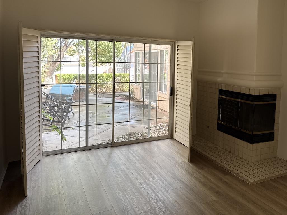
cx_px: 179
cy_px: 83
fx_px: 249
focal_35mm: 30
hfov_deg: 59.2
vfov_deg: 46.5
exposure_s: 1/121
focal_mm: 6.76
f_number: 1.78
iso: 64
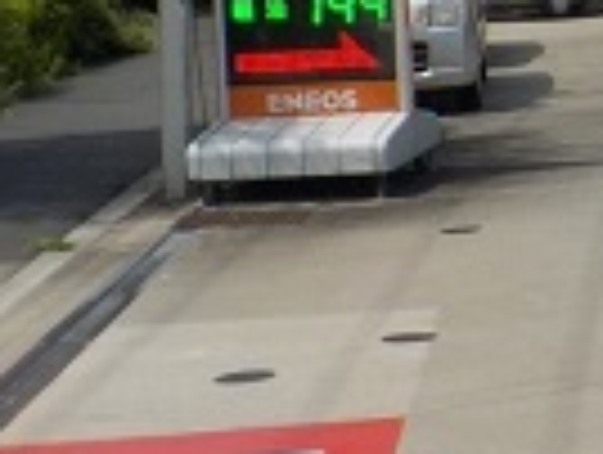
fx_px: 2338
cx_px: 940
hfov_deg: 13.7
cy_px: -85
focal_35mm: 134
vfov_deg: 10.9
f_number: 6.6
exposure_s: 1/500
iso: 125
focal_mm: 4.1
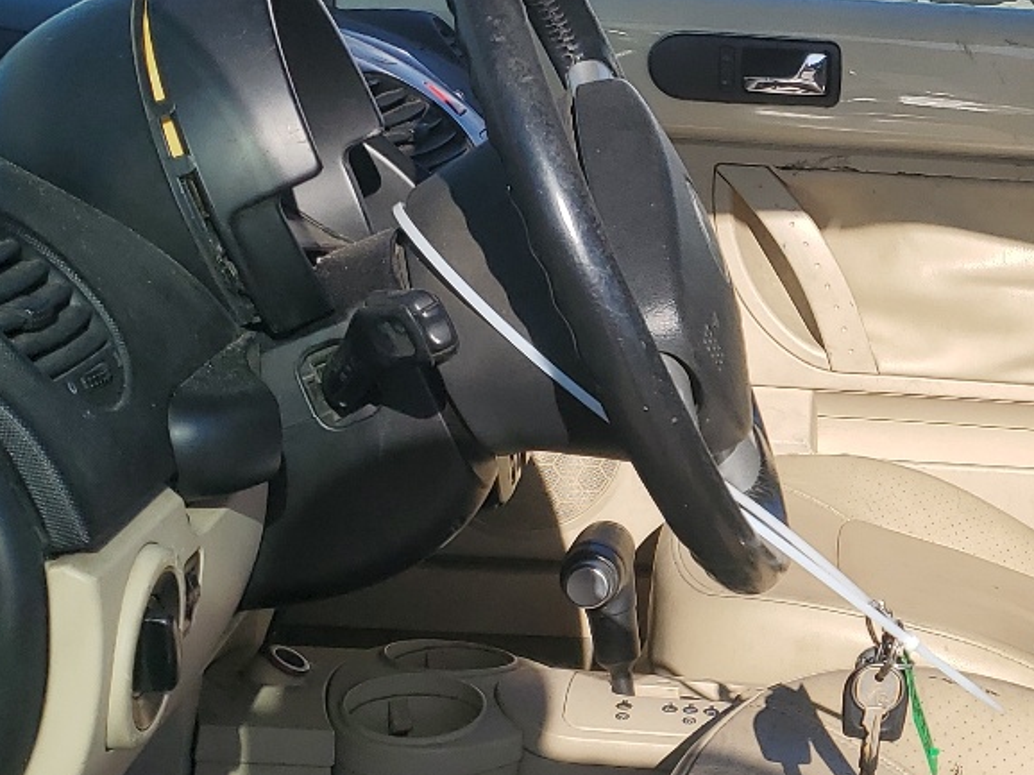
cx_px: 1020
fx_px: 2150
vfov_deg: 20.4
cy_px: 473
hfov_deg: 25.8
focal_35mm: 72
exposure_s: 1/3333
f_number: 1.5
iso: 50
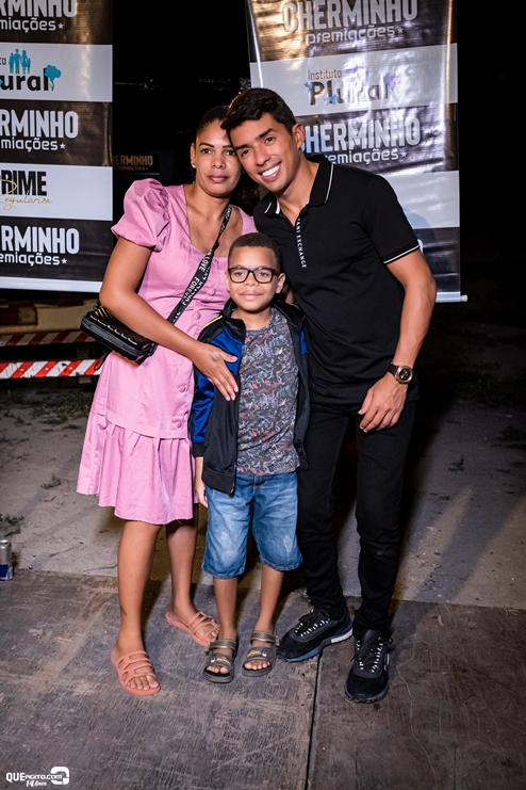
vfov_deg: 53.1
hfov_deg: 36.9
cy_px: 395
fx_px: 789
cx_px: 263
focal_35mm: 36
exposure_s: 1/250
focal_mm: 24
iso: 2000
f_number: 2.8
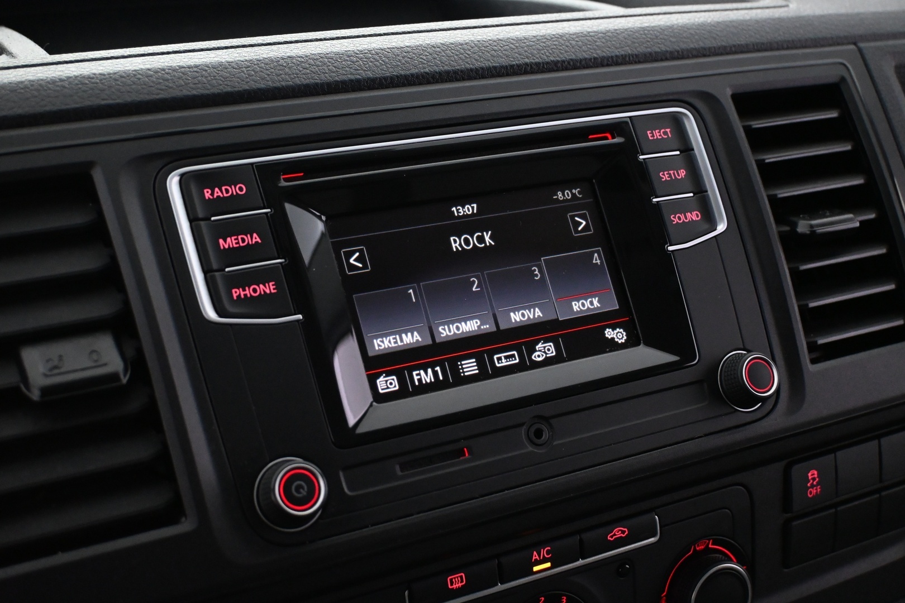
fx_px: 1150
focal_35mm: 46
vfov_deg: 29.4
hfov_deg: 43.0
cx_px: 452
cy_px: 302
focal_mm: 30.5
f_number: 4.8
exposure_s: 1/60
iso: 4500
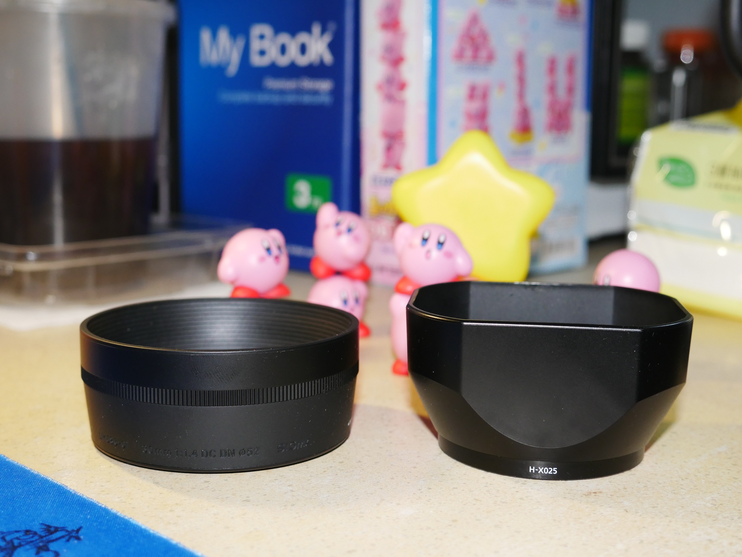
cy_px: 278
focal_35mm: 50
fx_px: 1072
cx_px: 371
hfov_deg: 38.2
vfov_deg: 29.1
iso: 800
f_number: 5.4
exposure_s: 1/60
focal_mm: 25
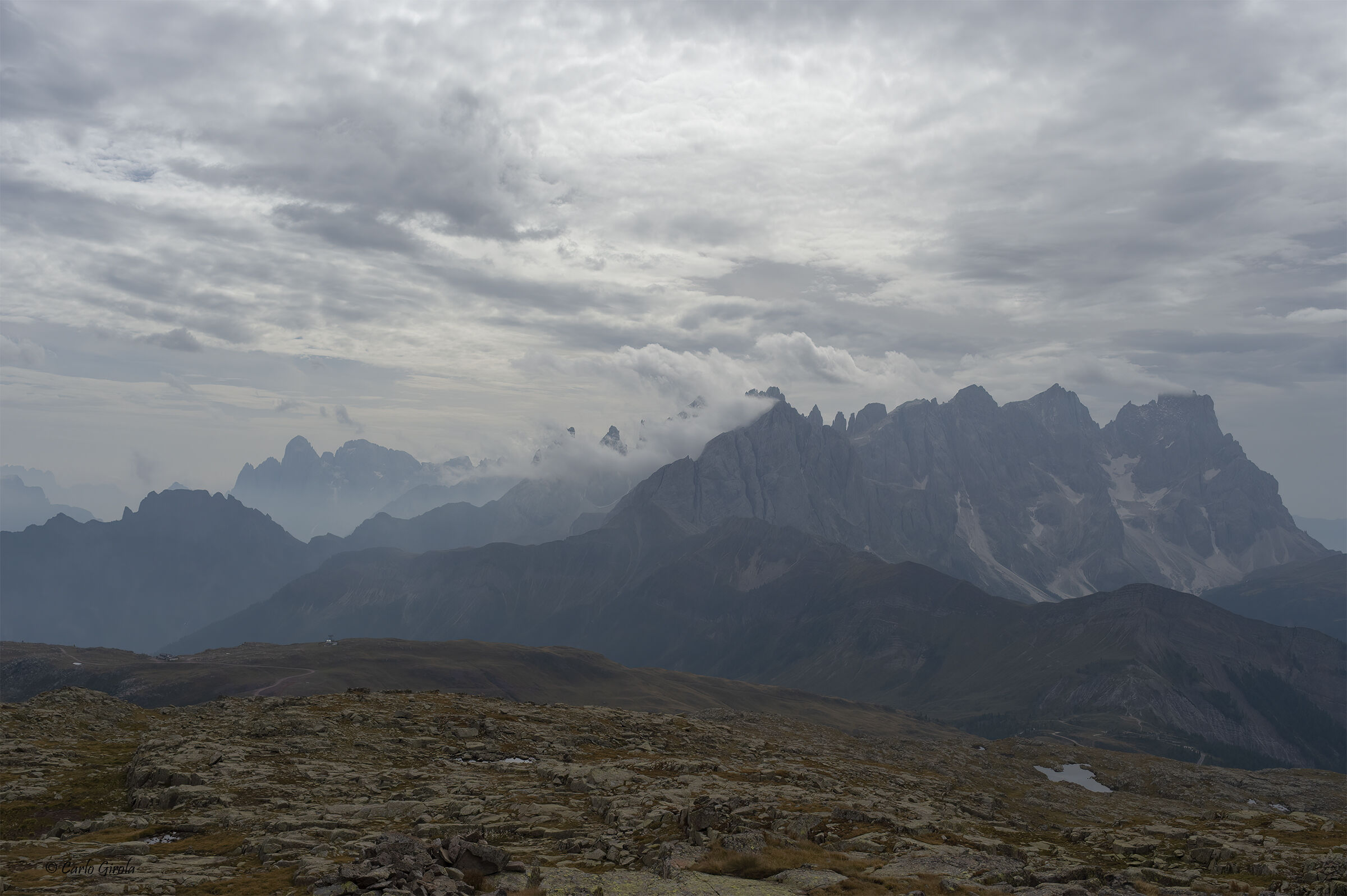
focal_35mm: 35
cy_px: 448
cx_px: 674
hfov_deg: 54.5
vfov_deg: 37.8
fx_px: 1309
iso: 400
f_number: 11
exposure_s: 1/2500
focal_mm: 35
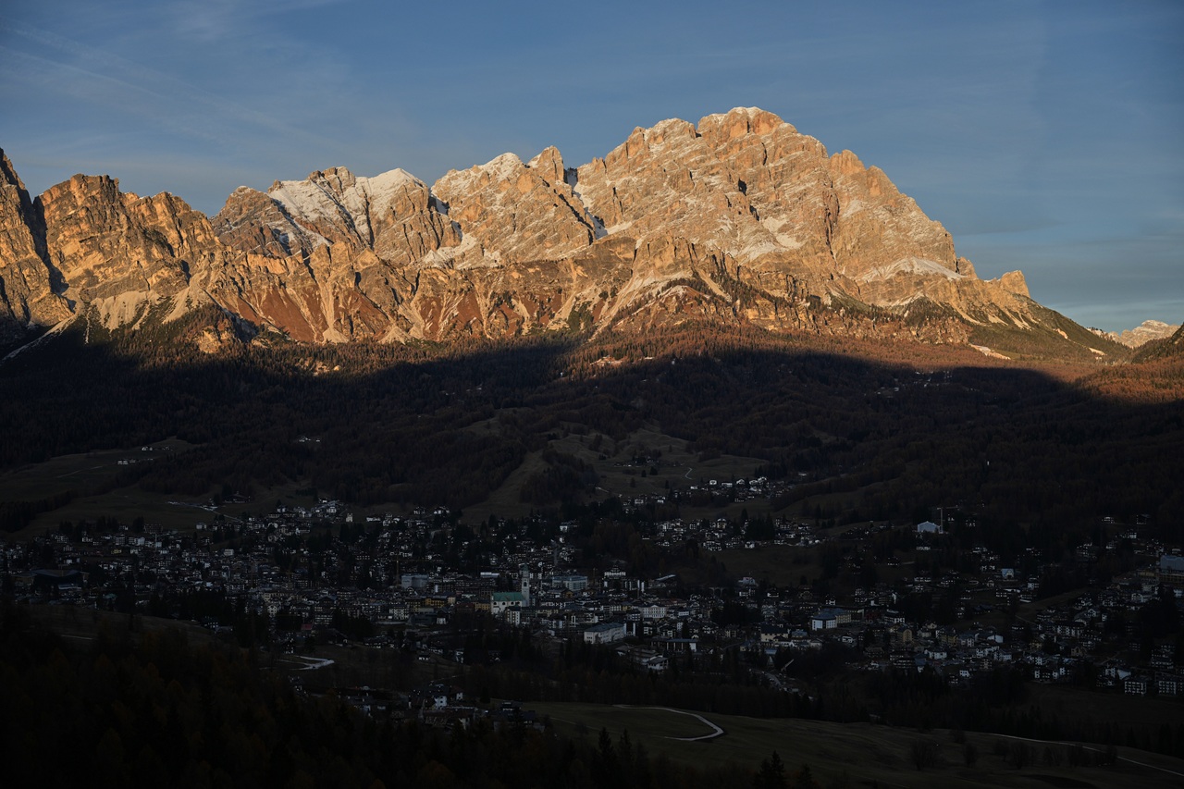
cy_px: 394
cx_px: 592
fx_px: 1644
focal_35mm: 50
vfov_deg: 27.0
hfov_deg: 39.6
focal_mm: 50
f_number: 4.5
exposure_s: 1/1250
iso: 125
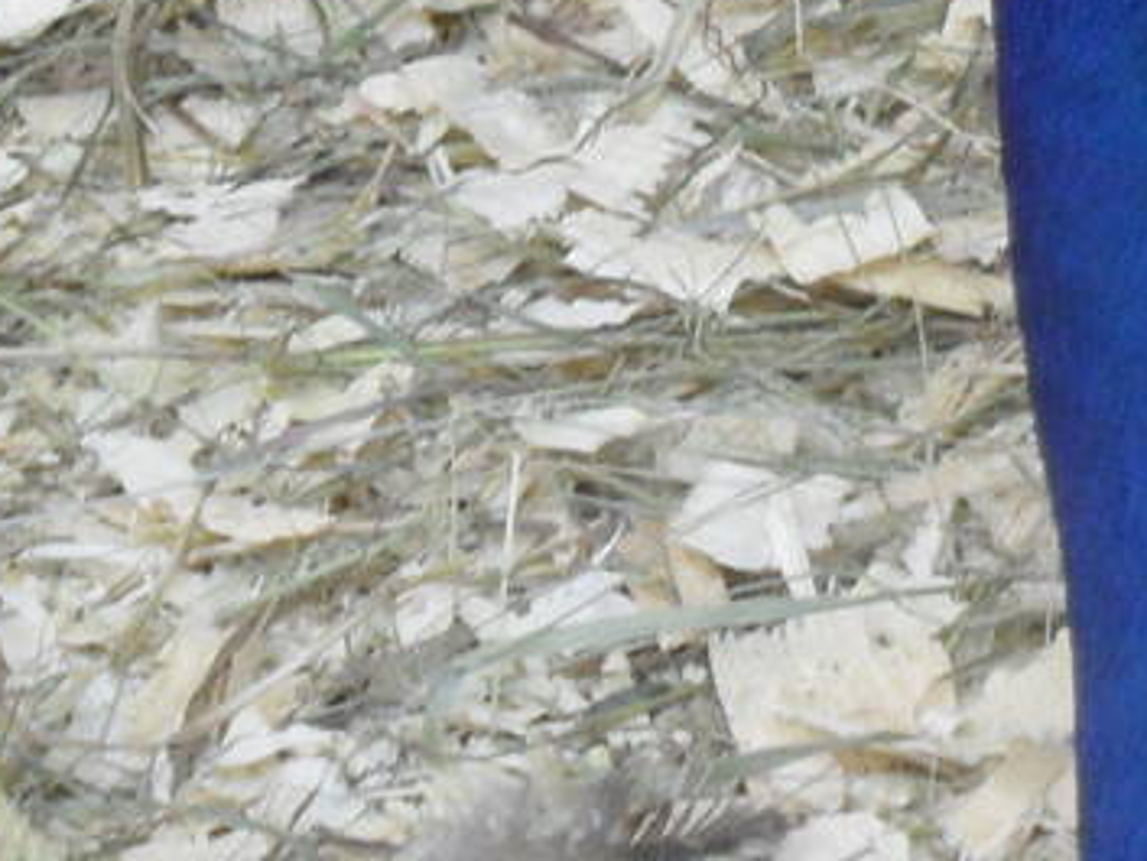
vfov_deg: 3.3
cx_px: 1878
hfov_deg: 4.3
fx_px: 15015
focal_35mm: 453
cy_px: 315
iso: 200
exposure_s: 1/8
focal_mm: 16.3
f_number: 4.4
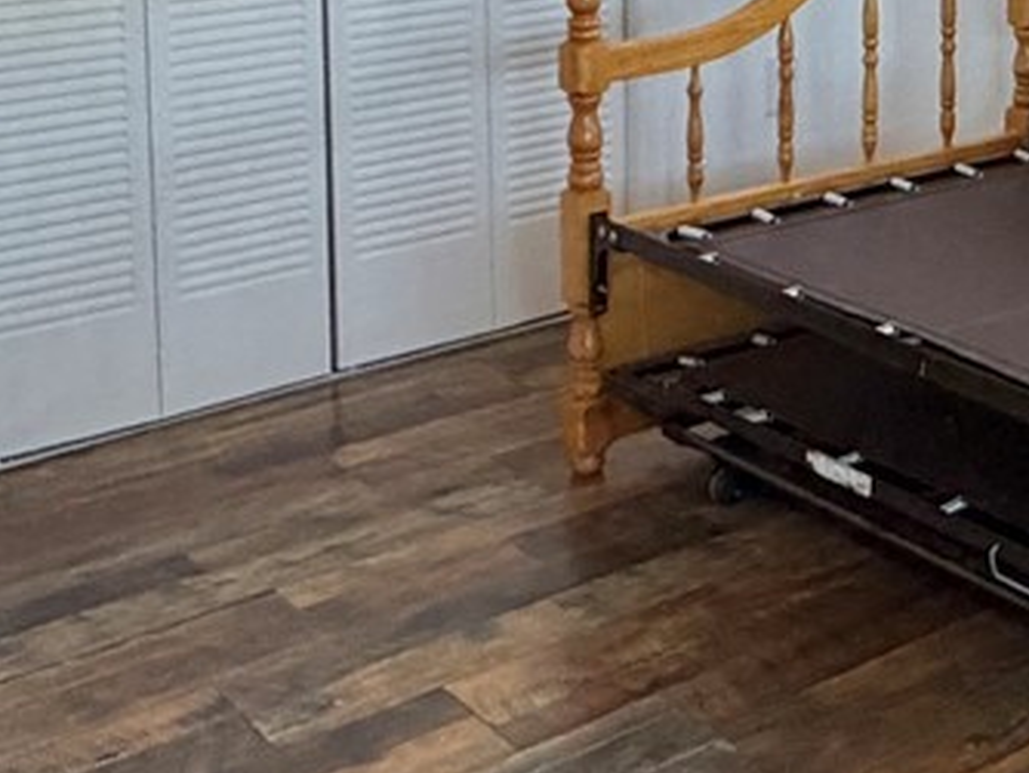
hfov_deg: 27.8
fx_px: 1993
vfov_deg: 20.5
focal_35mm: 67
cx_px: 933
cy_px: -154
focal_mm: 2.22
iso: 320
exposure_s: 1/97
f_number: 2.2
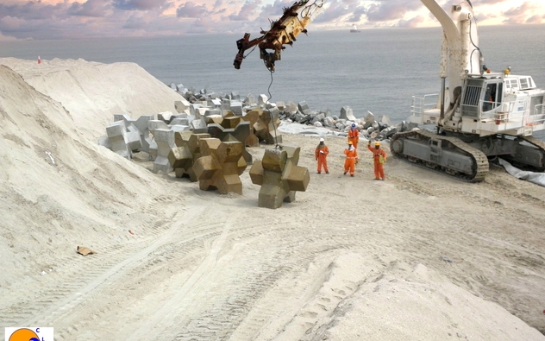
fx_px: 654
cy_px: 165
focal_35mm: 44
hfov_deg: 45.3
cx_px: 272
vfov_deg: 29.2
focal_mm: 7.5
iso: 125
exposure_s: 1/400
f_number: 7.6
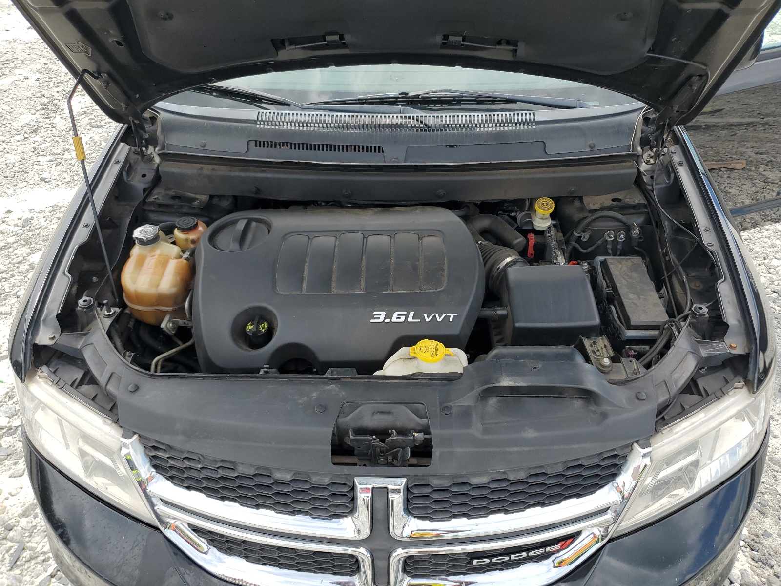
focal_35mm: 26
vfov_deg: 53.1
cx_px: 390
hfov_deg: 67.3
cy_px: 293
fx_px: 587
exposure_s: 1/1250
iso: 50
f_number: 1.5
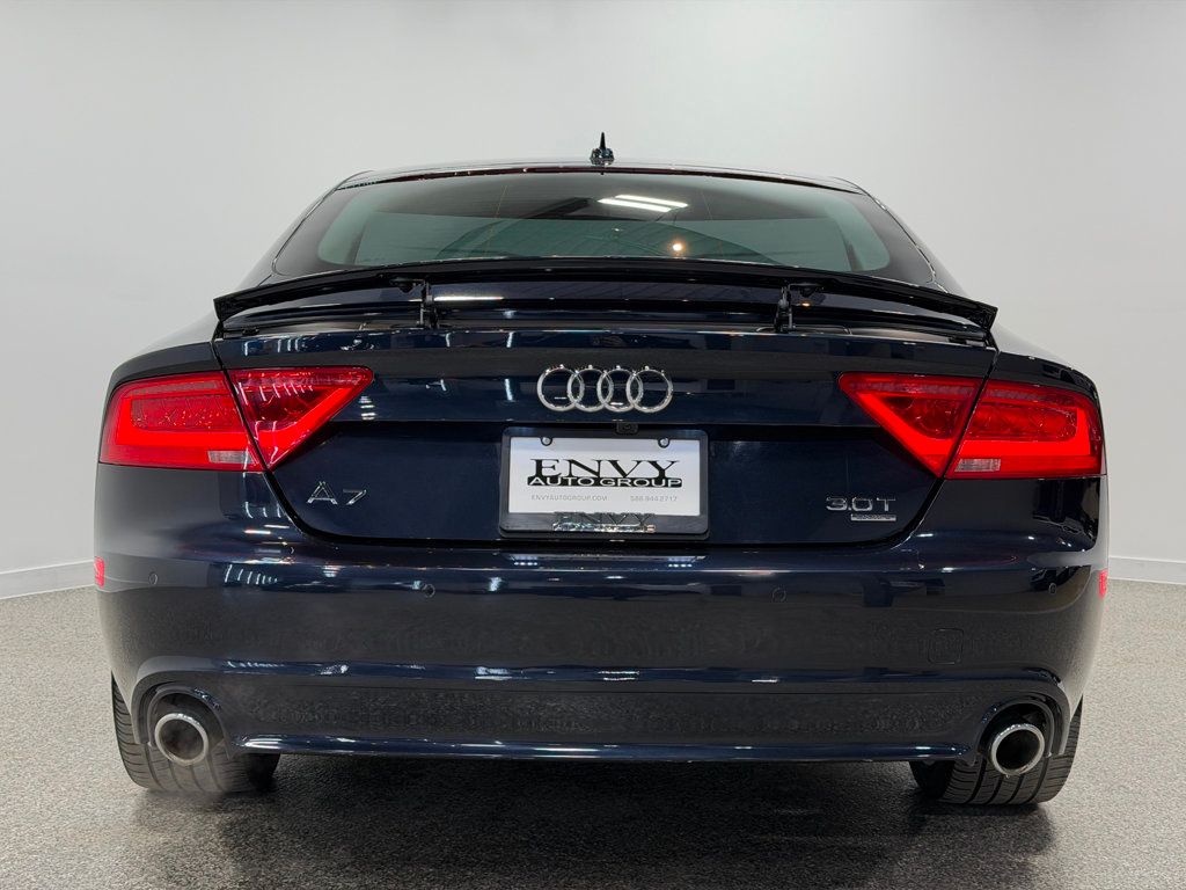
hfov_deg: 39.7
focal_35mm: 48
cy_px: 445
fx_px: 1645
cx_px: 593
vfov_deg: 30.3
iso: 50
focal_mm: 6.76
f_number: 1.78
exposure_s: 1/120
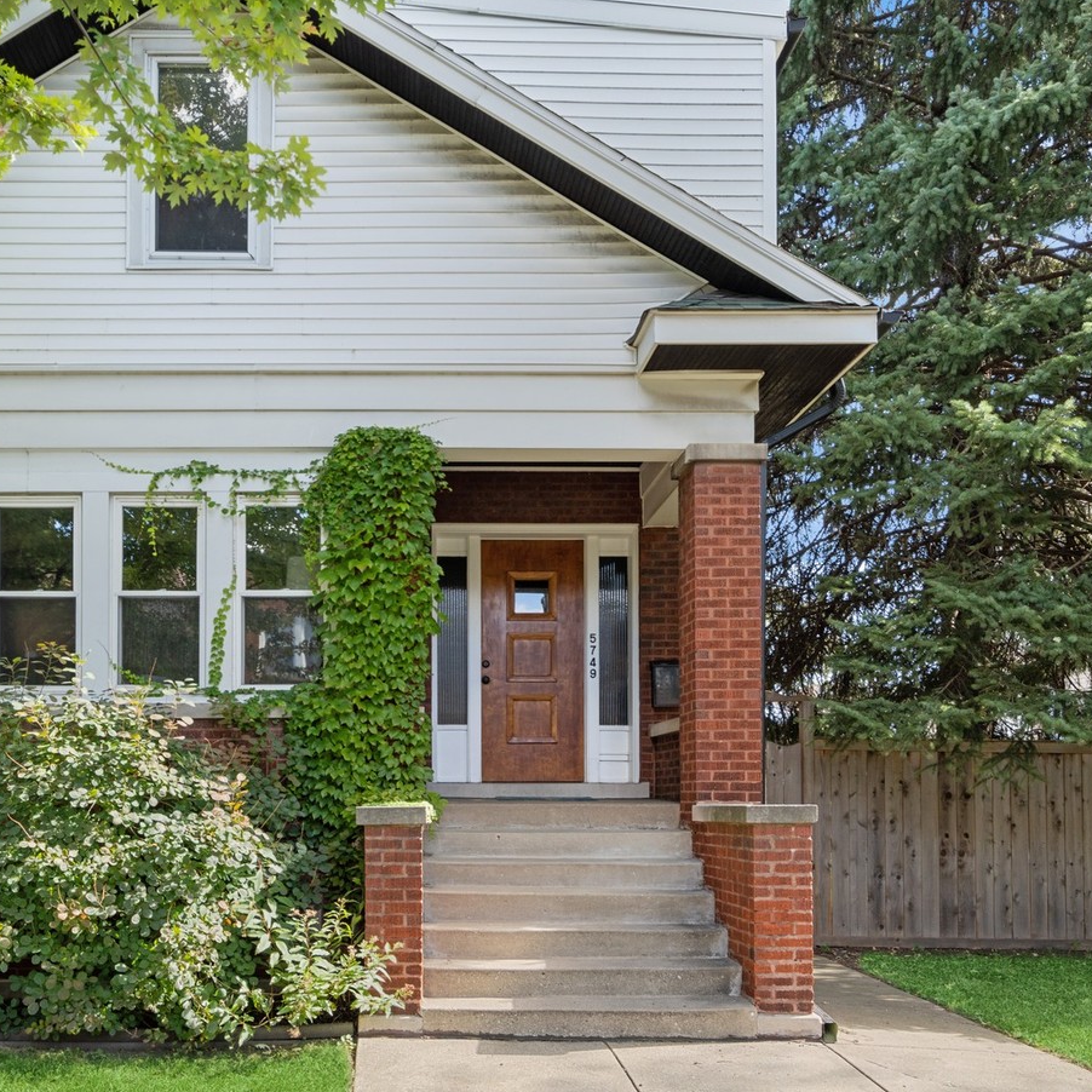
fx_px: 1035
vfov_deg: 55.3
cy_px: 448
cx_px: 402
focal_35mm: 29
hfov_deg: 54.9
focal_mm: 19
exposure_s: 1/50
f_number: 8
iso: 320
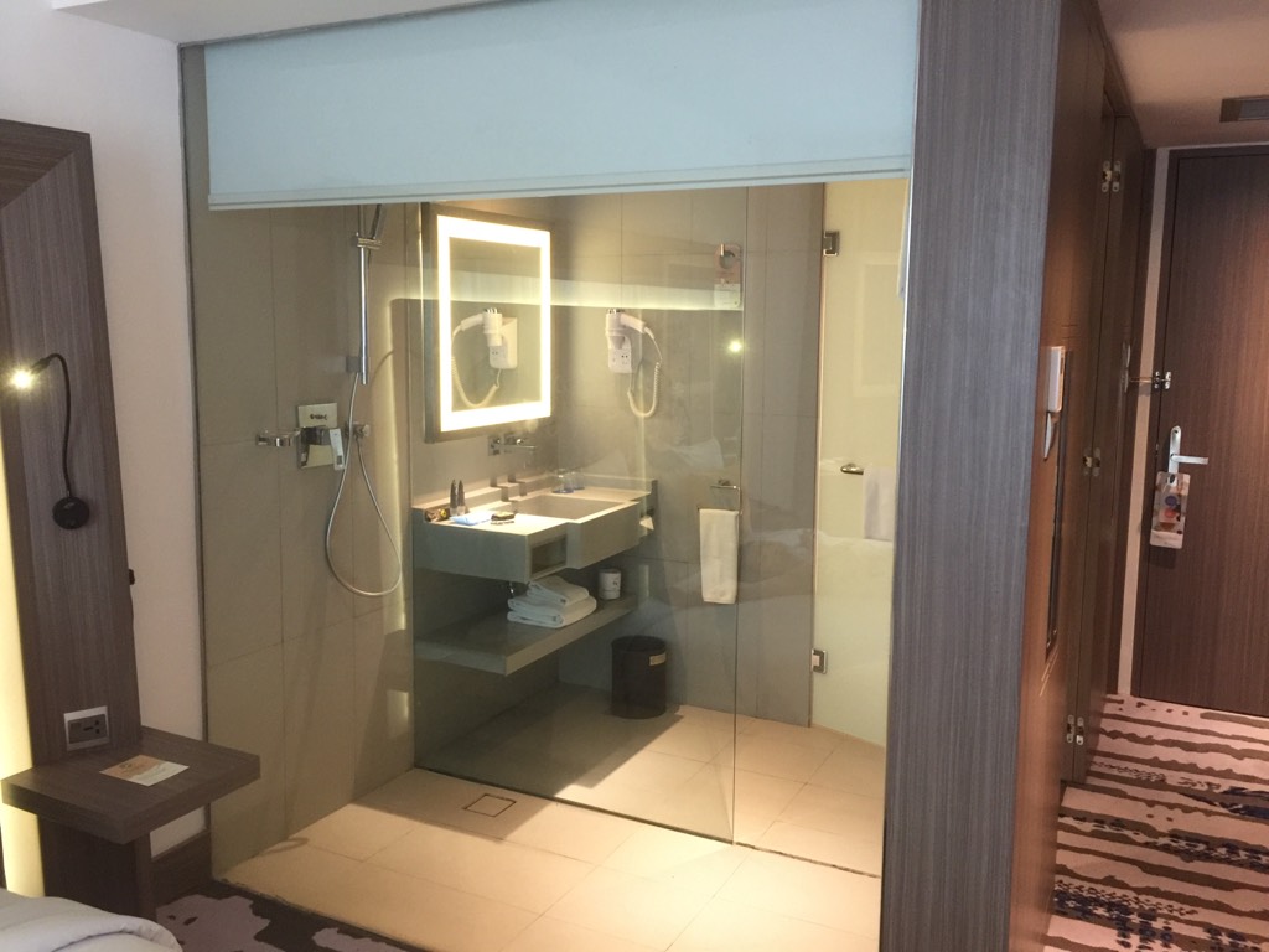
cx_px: 634
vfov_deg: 48.2
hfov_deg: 61.7
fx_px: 1063
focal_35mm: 29
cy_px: 476
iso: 125
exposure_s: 1/17
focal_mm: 4.15
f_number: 2.2
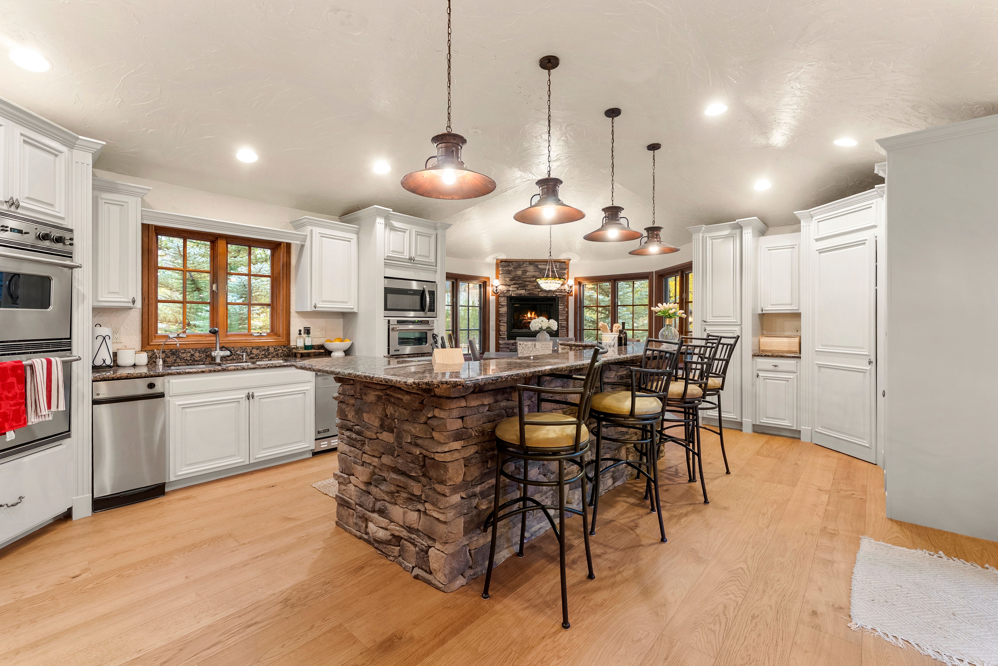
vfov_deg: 77.0
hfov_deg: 100.0
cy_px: 333
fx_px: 419
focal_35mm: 15
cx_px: 499
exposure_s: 1/1.25
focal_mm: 15.1
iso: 250
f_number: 6.3
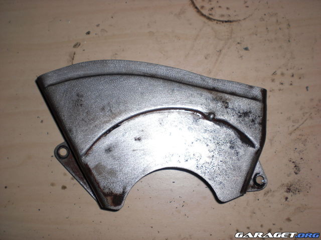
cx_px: 160
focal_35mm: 38
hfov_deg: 49.0
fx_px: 352
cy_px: 120
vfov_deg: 37.7
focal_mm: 6.3
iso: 64
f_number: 3.1
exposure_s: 1/60
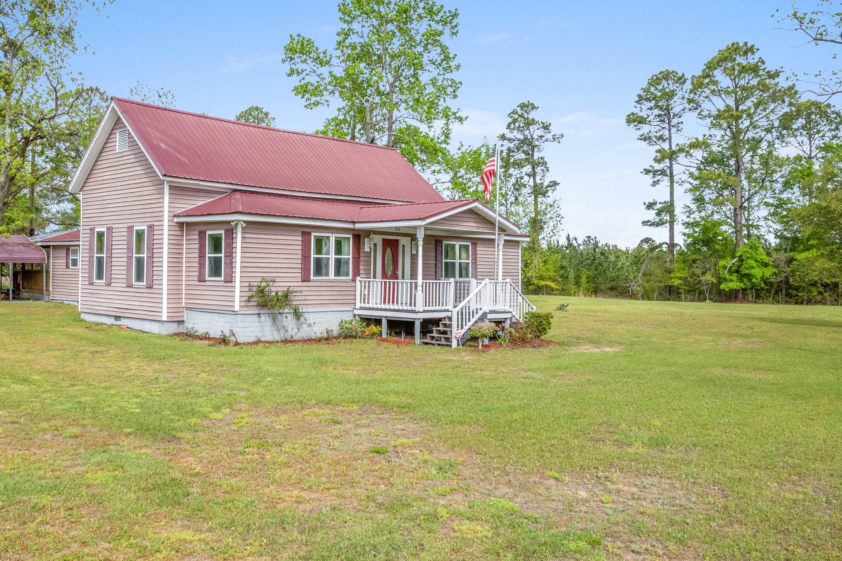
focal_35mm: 31
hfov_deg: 59.5
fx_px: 725
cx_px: 312
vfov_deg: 42.3
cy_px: 249
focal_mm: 8.38
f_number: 2.8
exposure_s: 1/1250
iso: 100
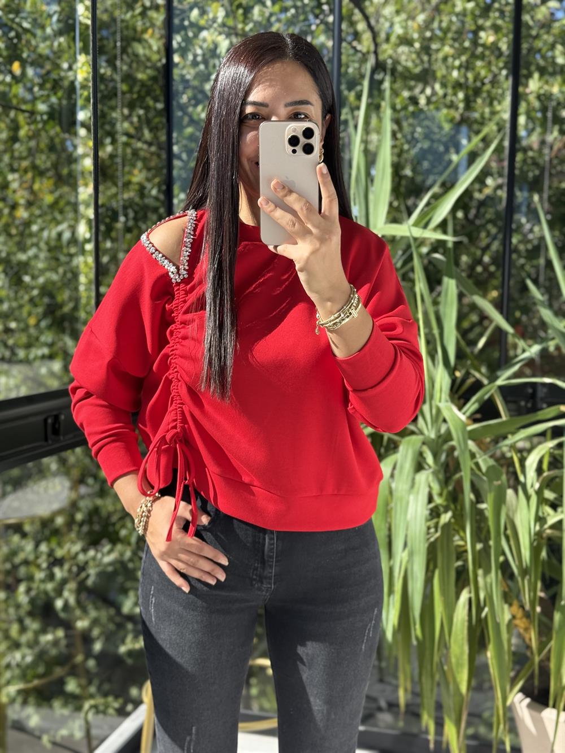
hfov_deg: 30.3
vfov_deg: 39.7
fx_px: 1044
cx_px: 282
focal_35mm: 48
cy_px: 376
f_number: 1.78
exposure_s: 1/975
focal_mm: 6.76
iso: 80
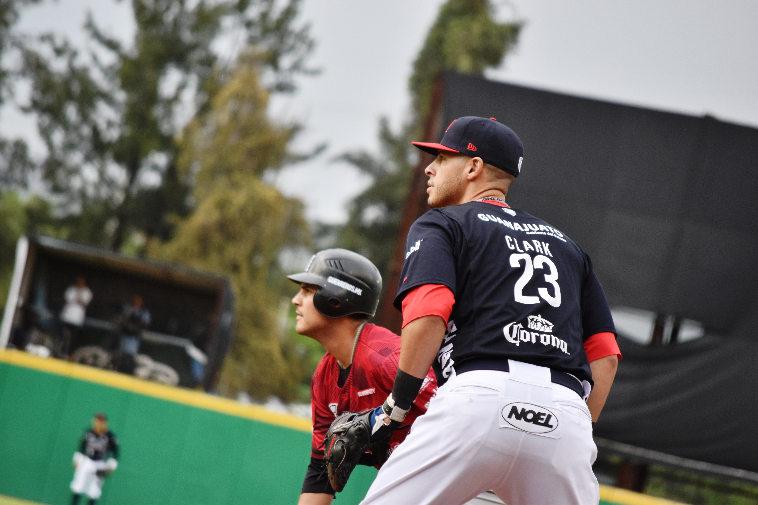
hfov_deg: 6.9
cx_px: 379
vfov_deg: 4.6
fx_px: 6316
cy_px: 252
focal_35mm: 300
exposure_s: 1/500
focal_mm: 200
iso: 800
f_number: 5.6
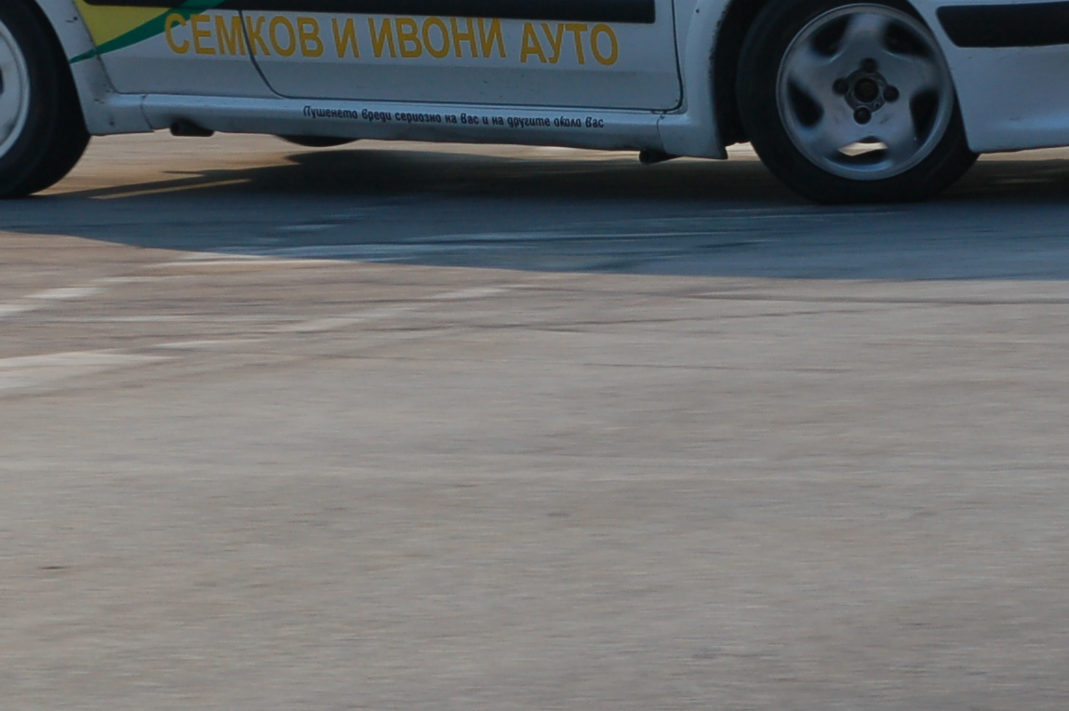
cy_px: -46
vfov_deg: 4.3
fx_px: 9553
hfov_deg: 6.4
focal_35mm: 322
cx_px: 805
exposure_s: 1/125
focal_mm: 82
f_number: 16
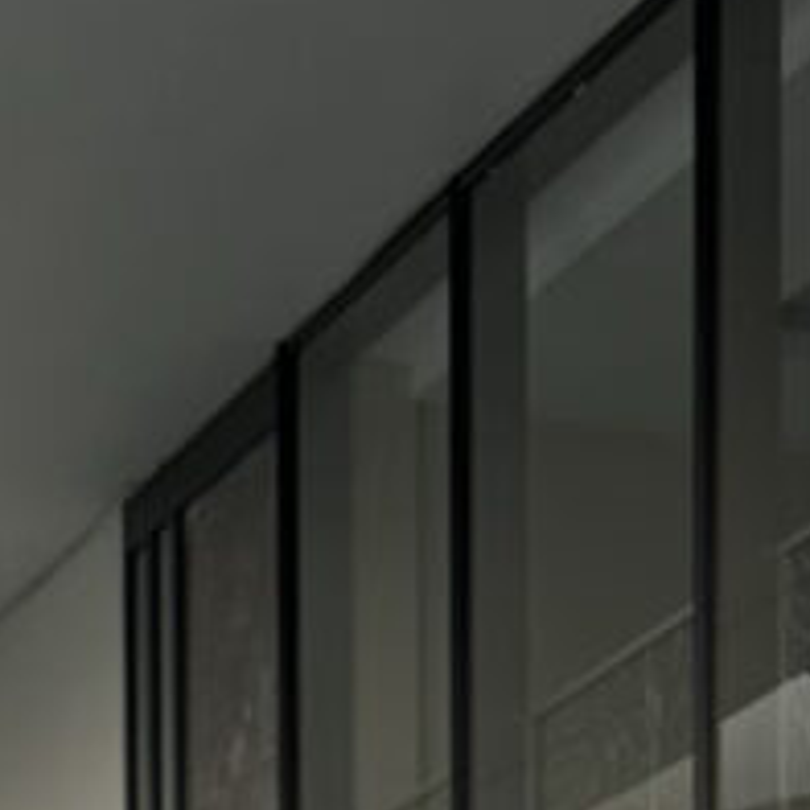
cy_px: 2582
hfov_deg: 9.3
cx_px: 884
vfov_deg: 7.9
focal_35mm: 187
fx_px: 4951
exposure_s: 1/284
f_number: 1.78
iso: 80
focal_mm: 6.86
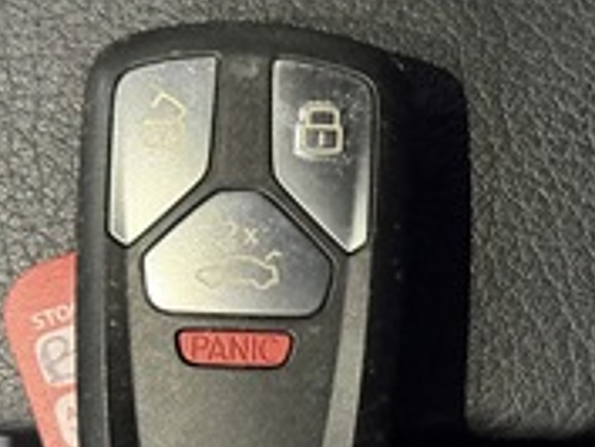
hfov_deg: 16.9
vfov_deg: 12.9
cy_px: 375
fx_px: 1961
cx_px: 568
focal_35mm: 114
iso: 500
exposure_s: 1/25
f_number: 1.78
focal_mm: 6.76
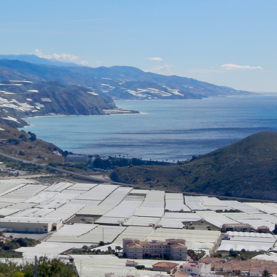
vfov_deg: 16.8
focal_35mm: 103
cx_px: 40
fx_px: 932
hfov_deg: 16.7
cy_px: 75
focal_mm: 9.9
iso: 125
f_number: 8.3
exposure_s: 1/500
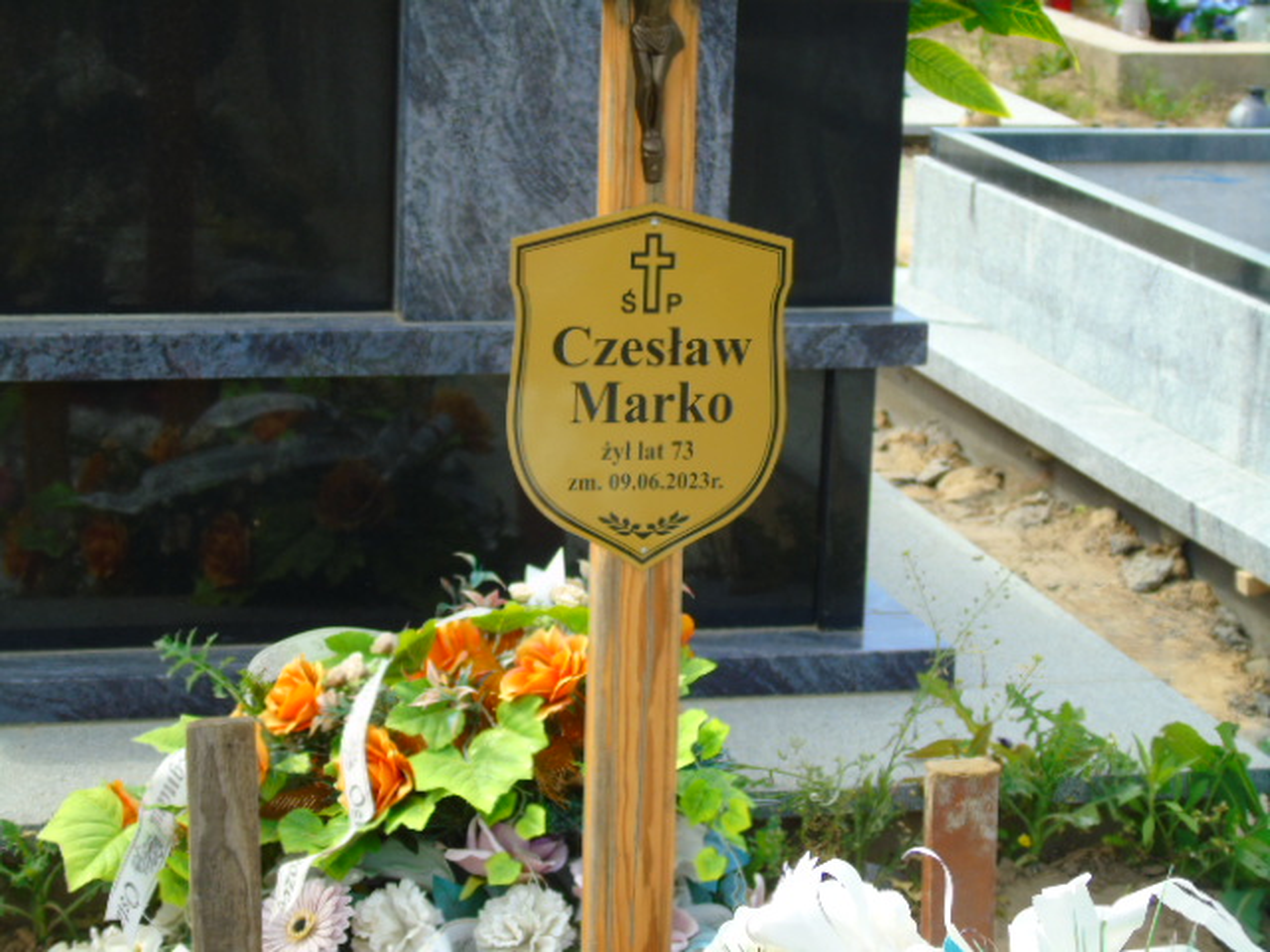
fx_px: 3449
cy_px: 476
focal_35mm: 94
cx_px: 635
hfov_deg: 20.9
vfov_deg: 15.7
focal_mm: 17
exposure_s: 1/250
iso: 80
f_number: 4.3
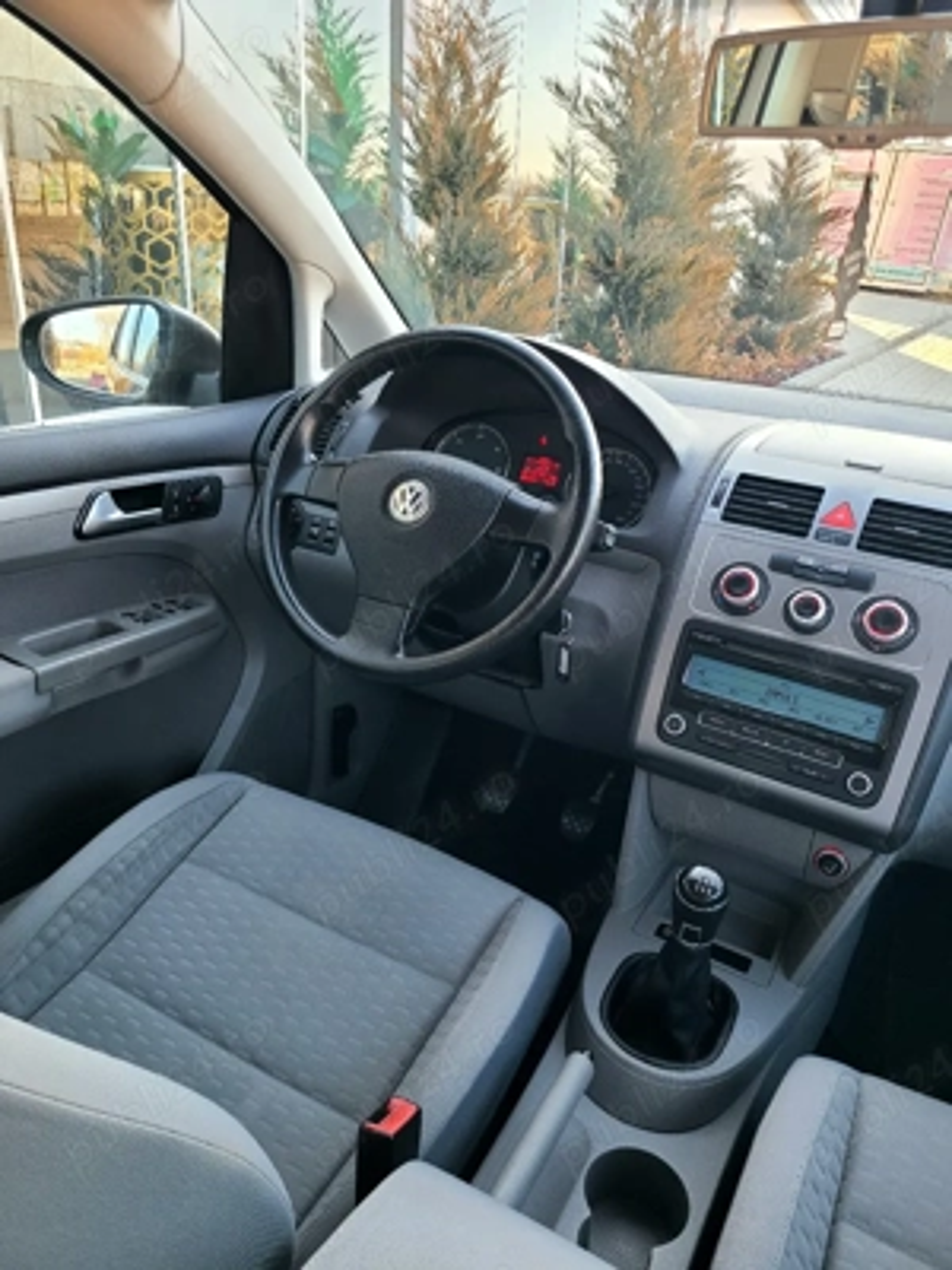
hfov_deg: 53.1
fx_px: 953
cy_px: 635
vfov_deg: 67.3
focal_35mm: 26
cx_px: 476
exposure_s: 1/50
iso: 50
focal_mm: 5.4
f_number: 1.8
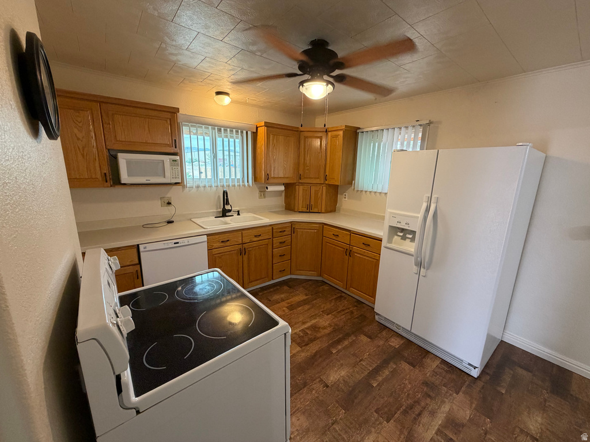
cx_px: 295
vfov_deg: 85.7
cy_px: 221
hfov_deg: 102.1
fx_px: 239
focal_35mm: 14
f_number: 2.2
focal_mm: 2.22
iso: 250
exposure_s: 1/60
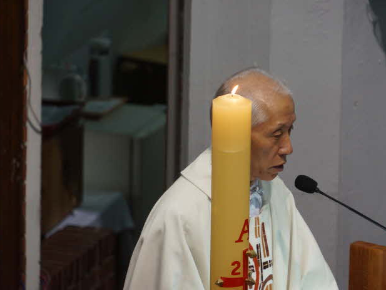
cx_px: 211
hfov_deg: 6.1
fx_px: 3647
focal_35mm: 327
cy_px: 145
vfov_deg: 4.5
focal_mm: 200
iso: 1250
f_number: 6.3
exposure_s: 1/60
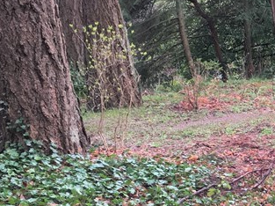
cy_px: 103
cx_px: 387
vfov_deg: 15.5
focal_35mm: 95
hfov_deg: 18.7
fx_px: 754
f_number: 2.2
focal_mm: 4.15
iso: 40
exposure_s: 1/120
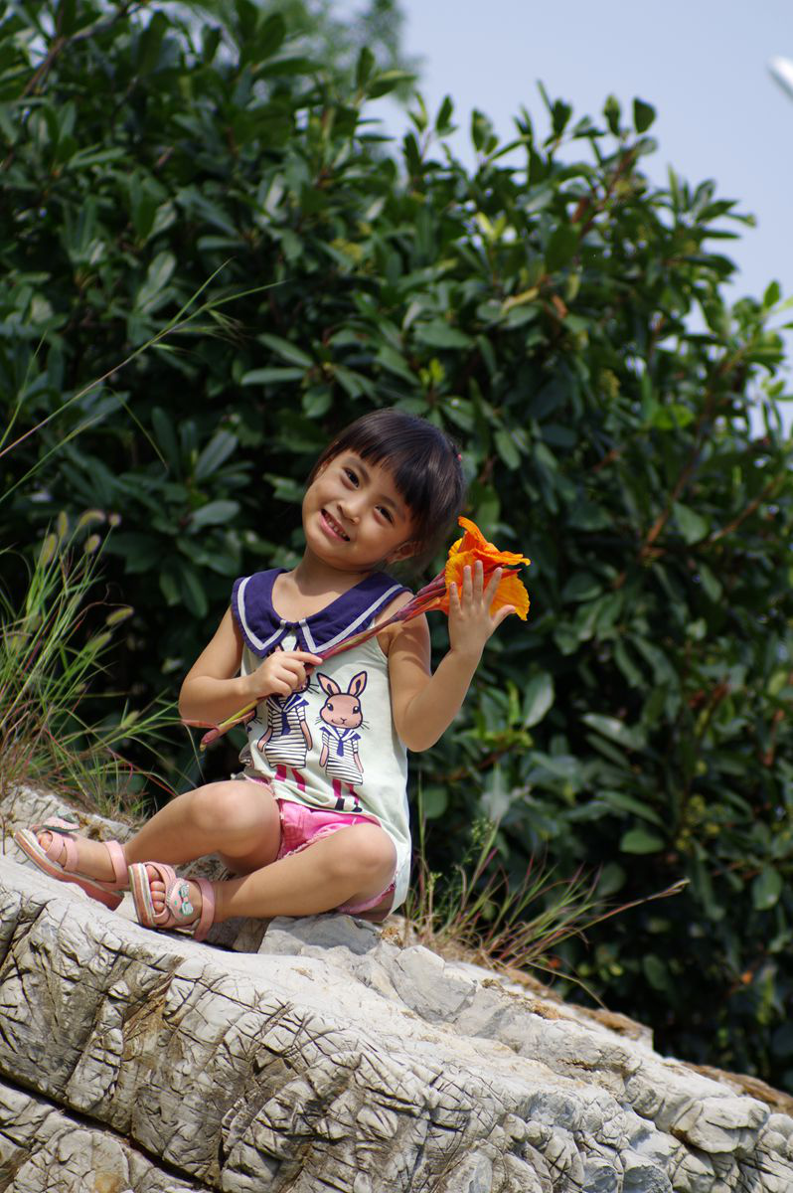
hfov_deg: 9.1
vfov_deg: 13.7
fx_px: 4964
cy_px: 596
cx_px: 396
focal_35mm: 150
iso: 100
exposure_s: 1/500
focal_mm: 100
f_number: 4.5
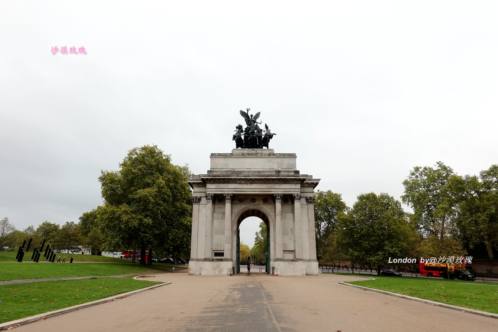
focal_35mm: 24
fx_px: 332
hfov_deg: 73.7
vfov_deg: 53.1
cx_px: 249
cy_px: 166
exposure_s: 1/400
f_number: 4
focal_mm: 9
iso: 200
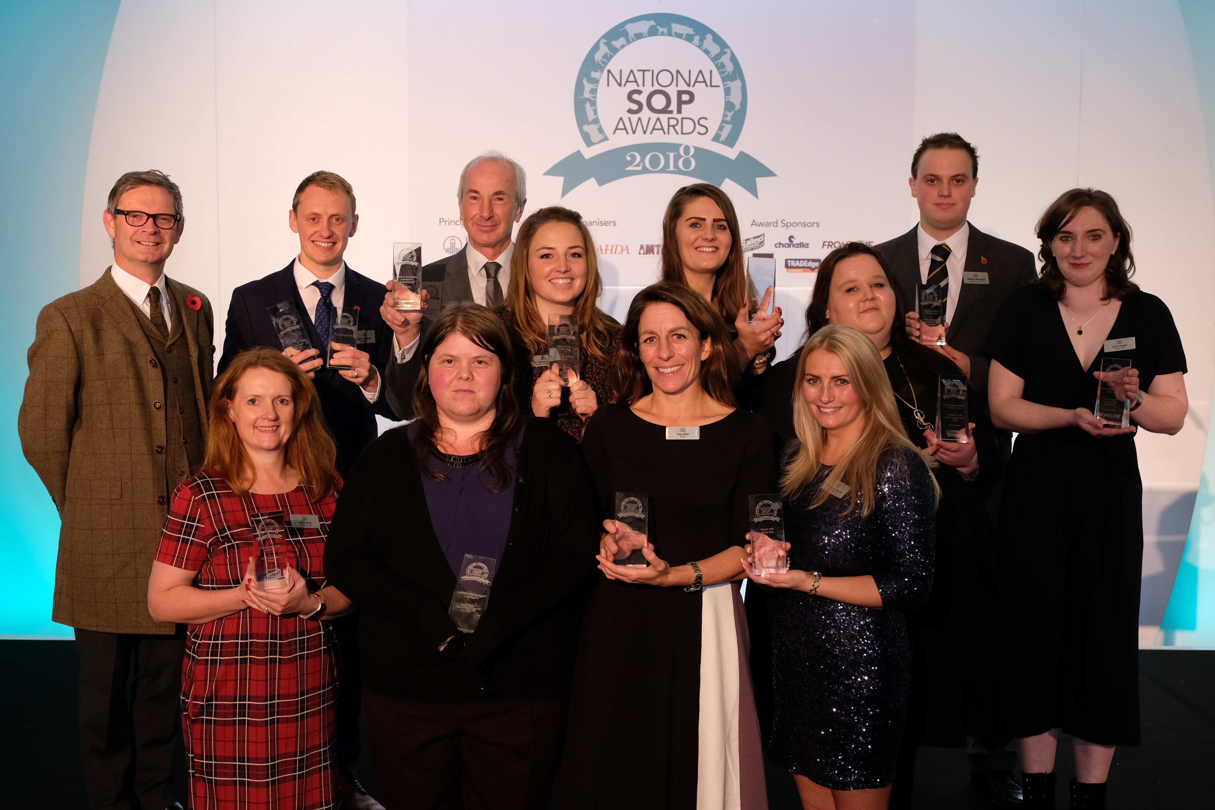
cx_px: 608
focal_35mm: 42
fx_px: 1417
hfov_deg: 46.4
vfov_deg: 31.9
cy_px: 405
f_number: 3.6
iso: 1600
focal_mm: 28.3
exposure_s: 1/160
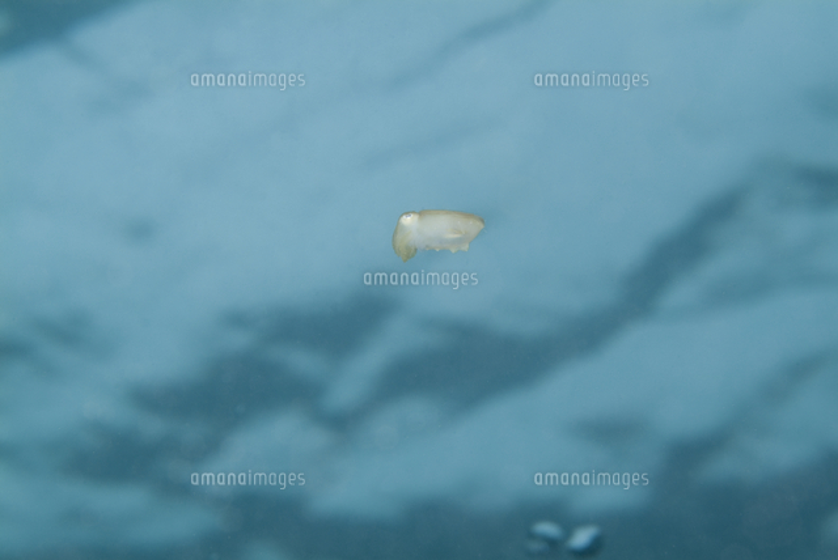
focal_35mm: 90
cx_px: 419
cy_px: 280
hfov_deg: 22.6
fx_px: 2097
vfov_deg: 15.2
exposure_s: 1/60
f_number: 13
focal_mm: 60
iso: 200
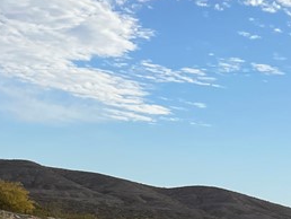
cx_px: -227
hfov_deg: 16.2
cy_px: 191
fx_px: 867
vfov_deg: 14.3
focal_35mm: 103
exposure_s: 1/9091
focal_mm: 4.2
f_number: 1.6
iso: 50
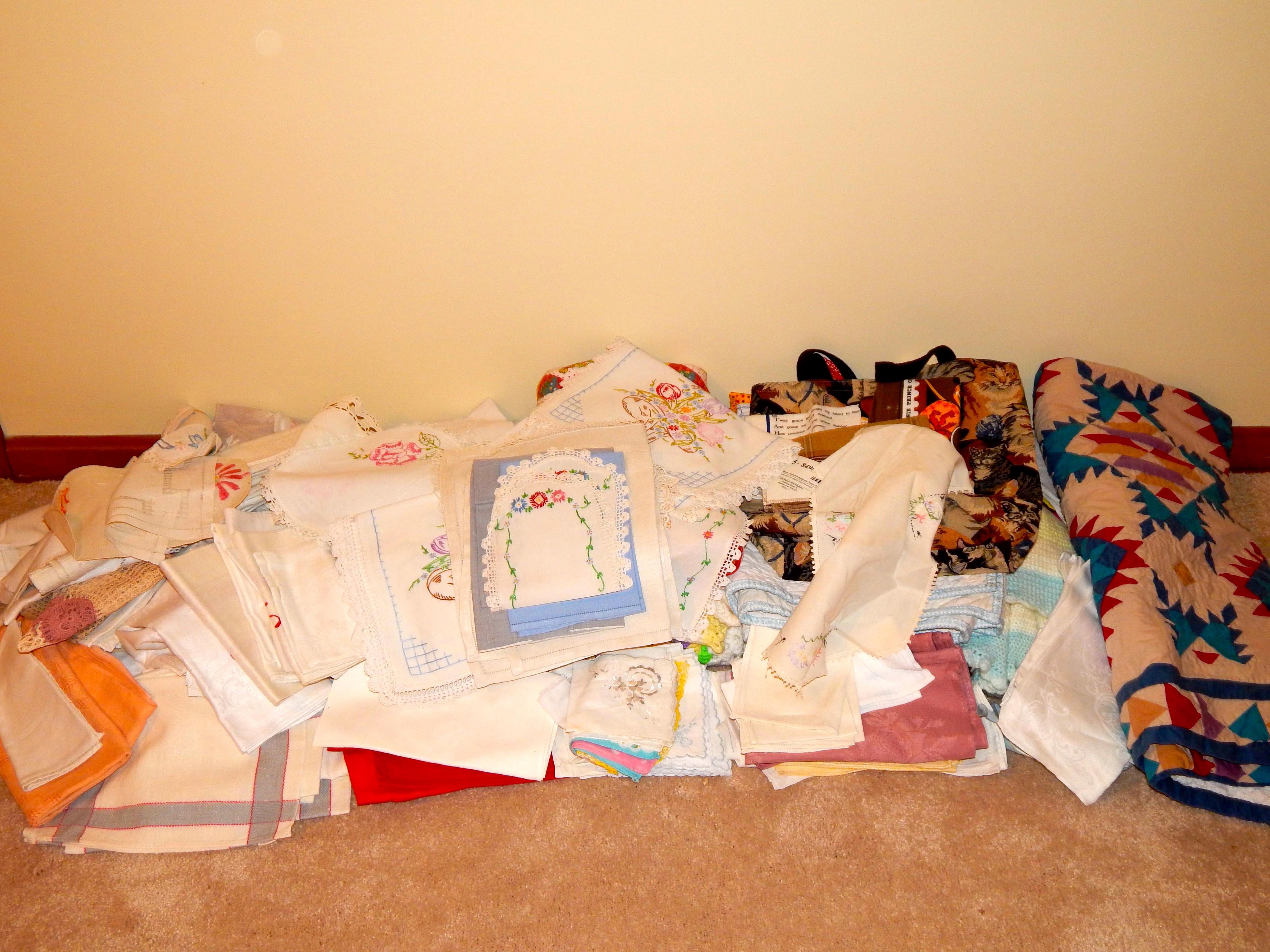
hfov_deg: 52.6
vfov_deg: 40.7
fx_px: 1284
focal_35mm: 35
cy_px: 476
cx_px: 635
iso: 200
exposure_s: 1/30
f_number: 3.3
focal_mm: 6.1
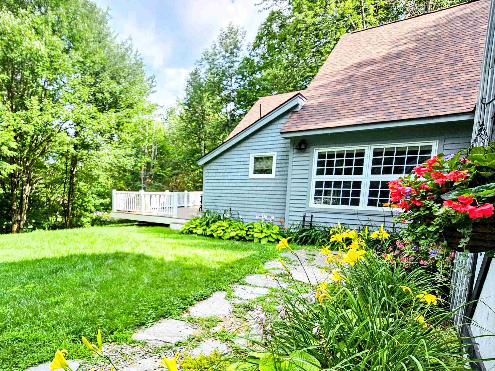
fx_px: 272
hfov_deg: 81.3
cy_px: 224
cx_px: 158
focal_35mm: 19
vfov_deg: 67.9
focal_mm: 2.2
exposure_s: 1/389
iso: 50
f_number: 2.2
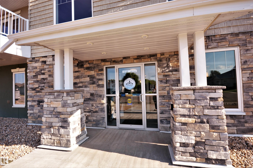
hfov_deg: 100.4
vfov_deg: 77.2
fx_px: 105
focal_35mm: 15
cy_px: 84
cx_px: 126
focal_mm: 10
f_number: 6.3
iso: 100
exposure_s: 1/160
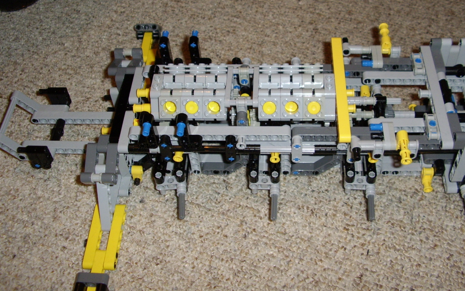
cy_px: 104
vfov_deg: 36.0
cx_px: 243
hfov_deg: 55.3
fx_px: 444
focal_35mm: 35
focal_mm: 5.8
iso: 141
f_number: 2.9
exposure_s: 1/30
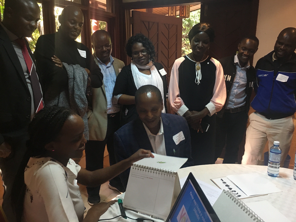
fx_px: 248
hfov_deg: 61.7
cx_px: 148
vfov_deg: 48.2
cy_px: 111
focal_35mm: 29
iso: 200
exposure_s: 1/33
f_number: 2.2
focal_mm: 4.15
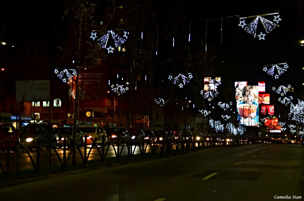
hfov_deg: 24.7
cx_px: 152
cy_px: 100
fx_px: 695
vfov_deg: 16.5
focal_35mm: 82
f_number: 4.5
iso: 560
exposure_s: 1/100
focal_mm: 55
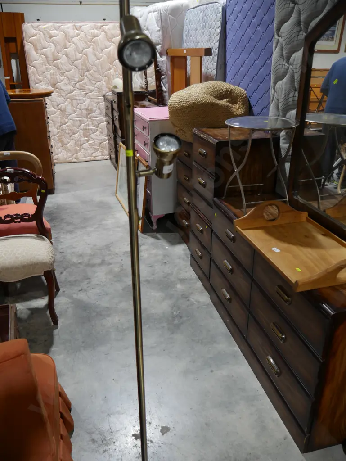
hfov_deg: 49.8
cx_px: 173
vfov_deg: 63.4
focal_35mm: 28
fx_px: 373
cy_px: 230
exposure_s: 1/60
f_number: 3.5
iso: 250
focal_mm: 14
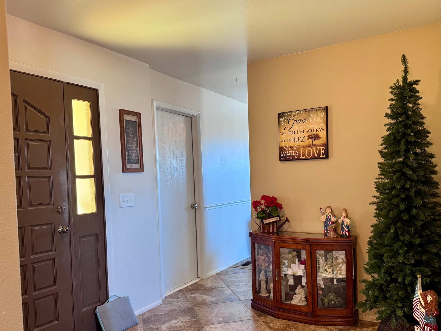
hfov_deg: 61.7
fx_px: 369
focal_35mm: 29
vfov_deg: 48.1
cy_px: 189
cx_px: 226
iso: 250
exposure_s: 1/60
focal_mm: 6.76
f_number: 1.78
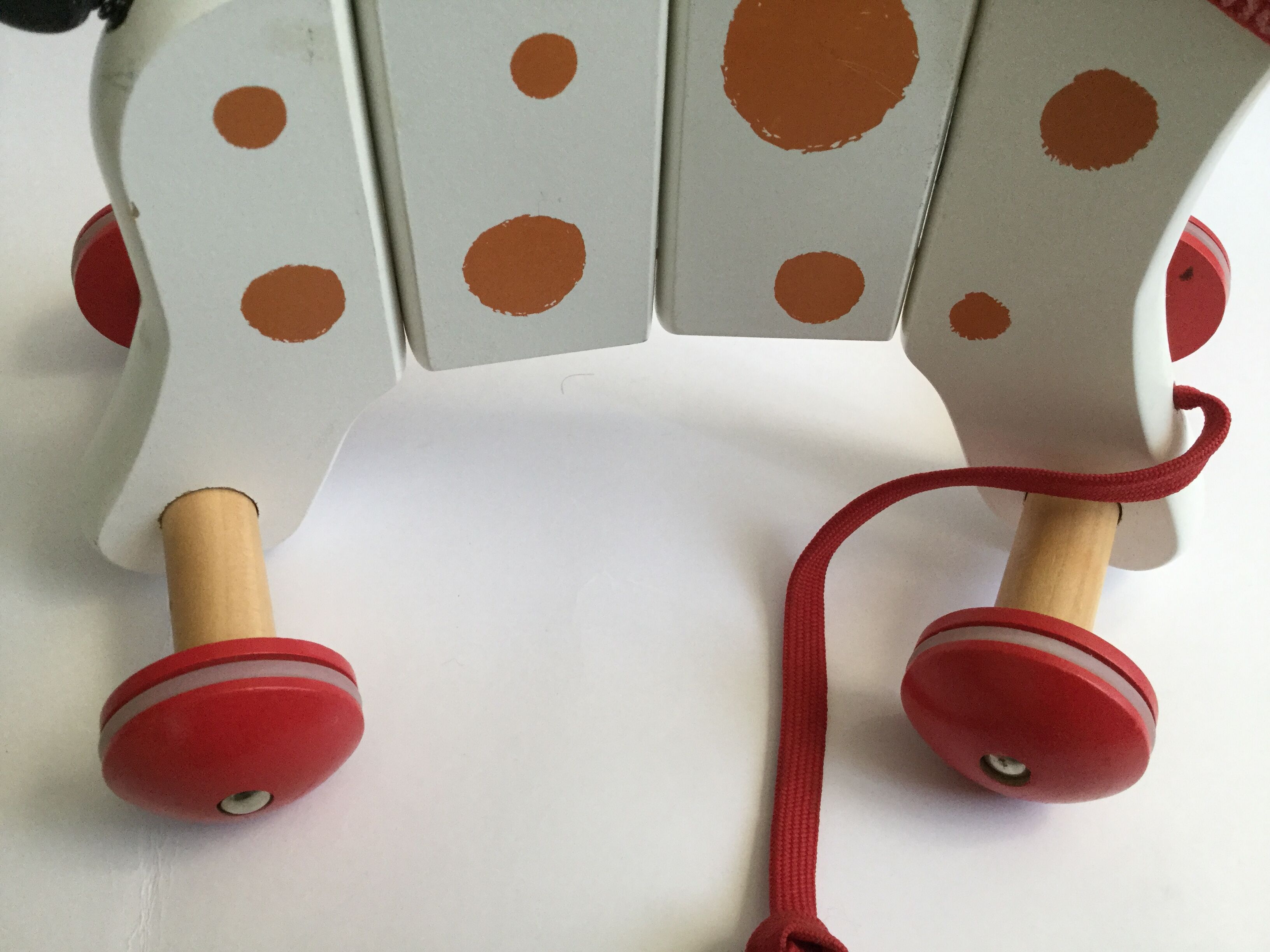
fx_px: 1137
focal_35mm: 31
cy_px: 476
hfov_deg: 58.4
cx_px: 635
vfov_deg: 45.4
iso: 64
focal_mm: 3.3
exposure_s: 1/33
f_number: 2.4
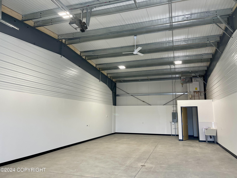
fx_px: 171
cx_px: 118
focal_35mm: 25
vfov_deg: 54.9
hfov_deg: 69.4
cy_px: 89
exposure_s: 1/121
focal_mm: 5.1
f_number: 1.6
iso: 100
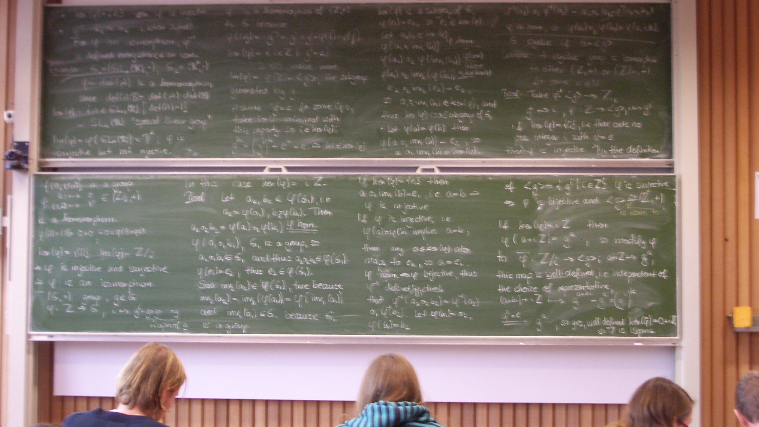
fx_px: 1087
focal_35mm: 54
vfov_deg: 22.2
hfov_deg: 38.5
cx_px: 379
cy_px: 177
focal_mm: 8.2
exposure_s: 1/15
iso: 200
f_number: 3.1
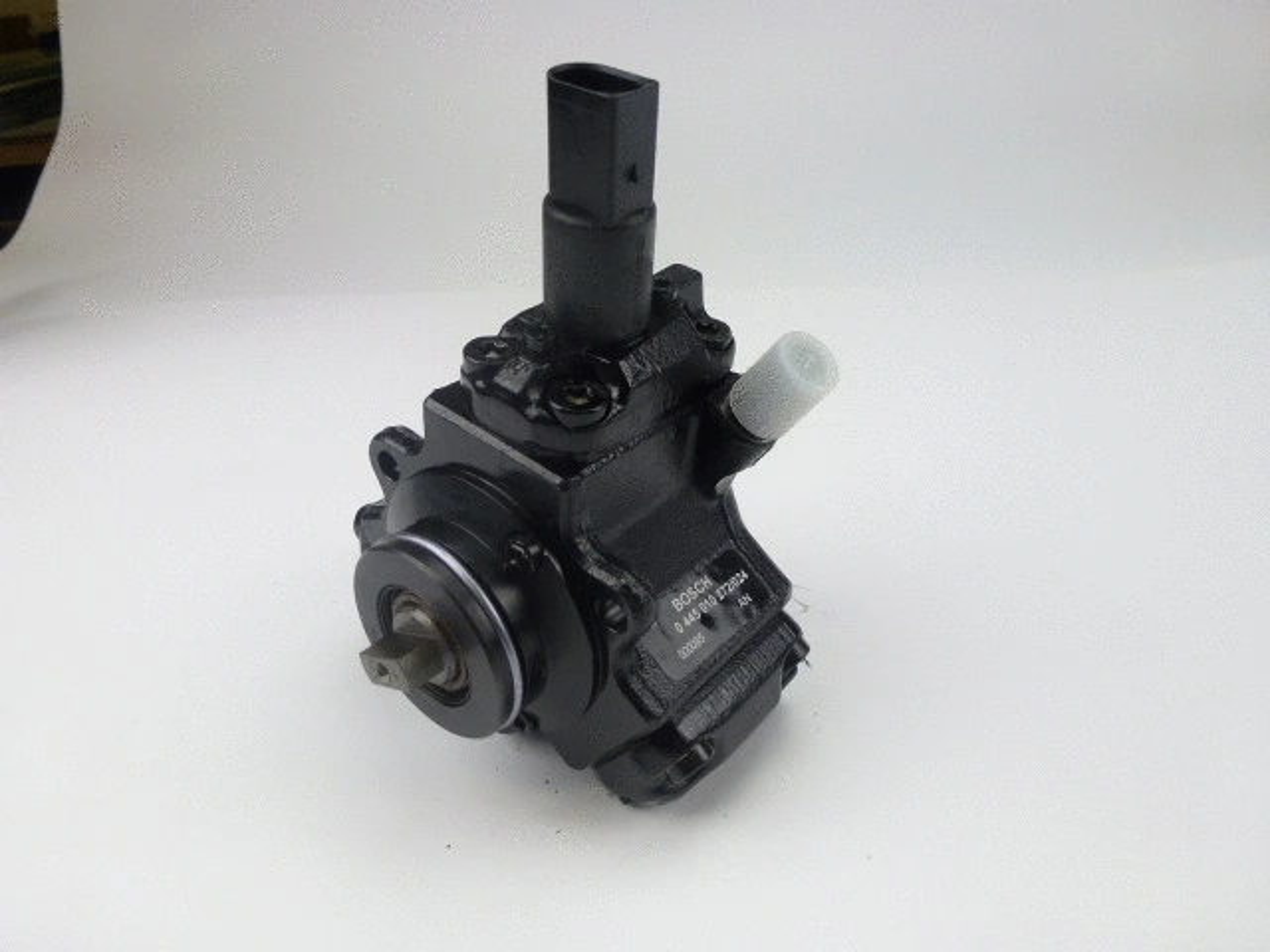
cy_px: 476
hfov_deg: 71.6
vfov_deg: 56.8
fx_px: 881
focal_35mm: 24
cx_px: 635
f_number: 3.3
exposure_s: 1/60
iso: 100
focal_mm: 4.3
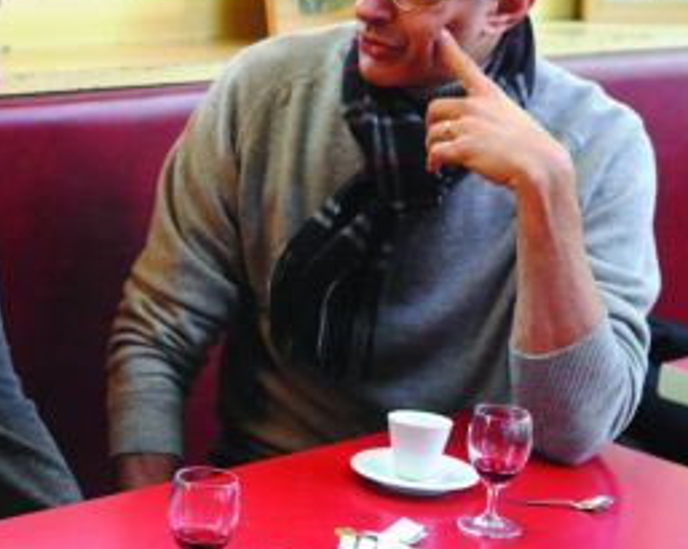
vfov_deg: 13.2
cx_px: -8
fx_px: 2380
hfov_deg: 16.1
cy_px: 230
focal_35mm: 117
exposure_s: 1/80
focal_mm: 50
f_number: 5
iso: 6400
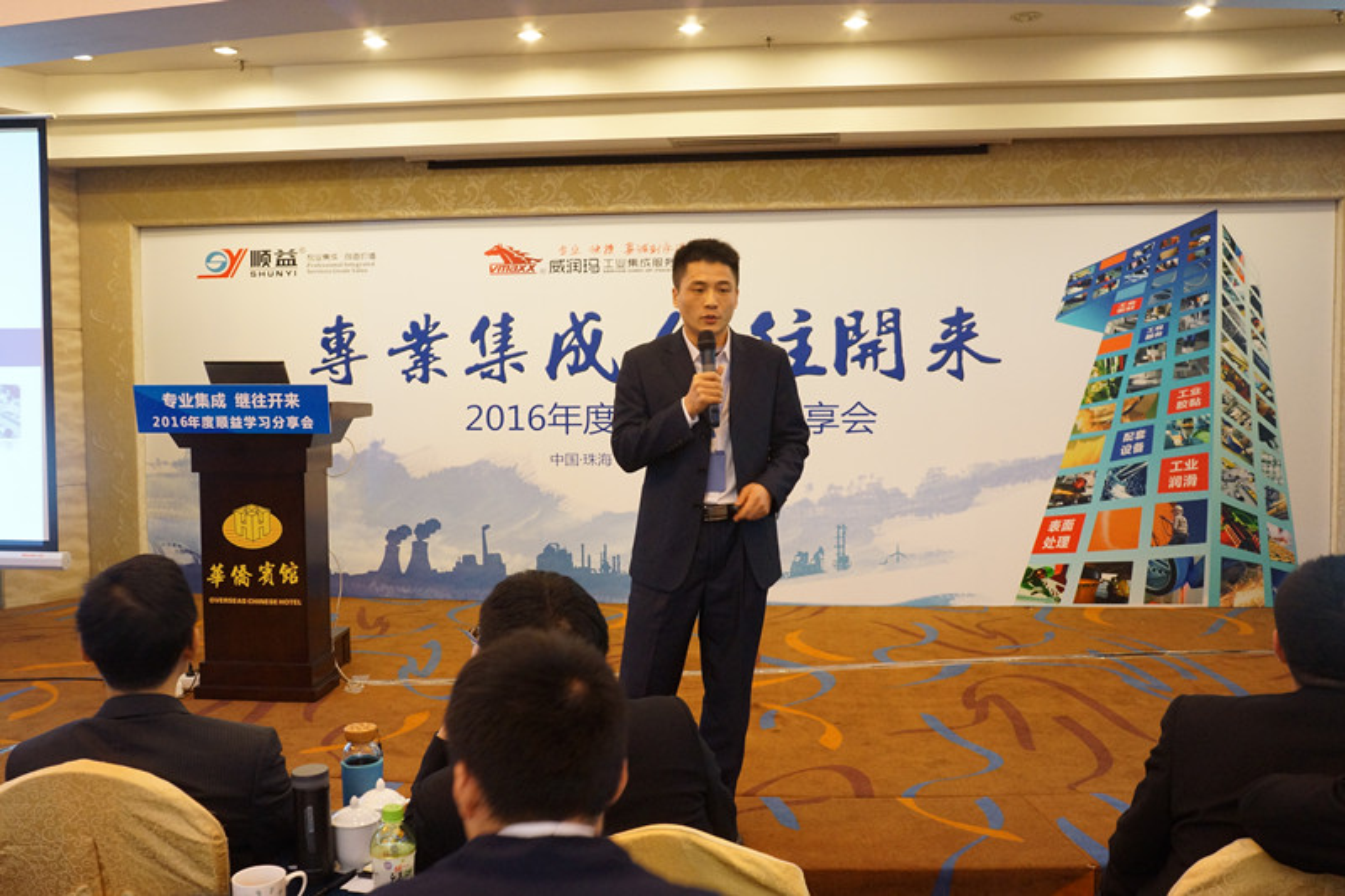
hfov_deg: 60.3
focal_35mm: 31
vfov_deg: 42.3
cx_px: 672
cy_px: 448
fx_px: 1158
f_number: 8
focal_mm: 21
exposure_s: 1/13
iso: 1600
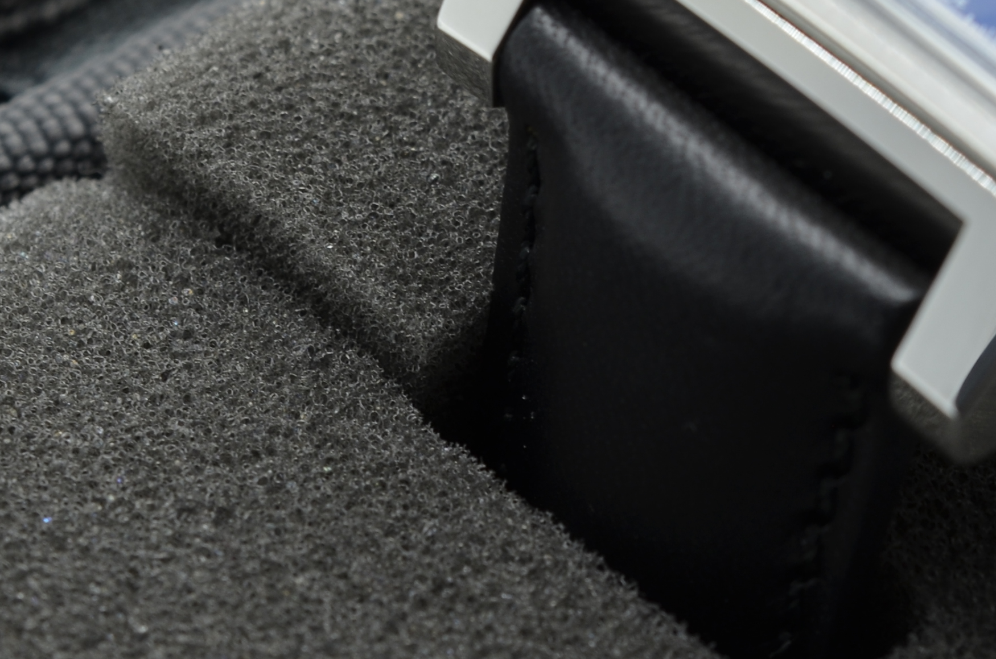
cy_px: -123
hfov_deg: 12.0
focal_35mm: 169
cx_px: 1145
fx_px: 4666
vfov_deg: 8.0
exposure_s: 1/50
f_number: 8
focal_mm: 40
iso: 100
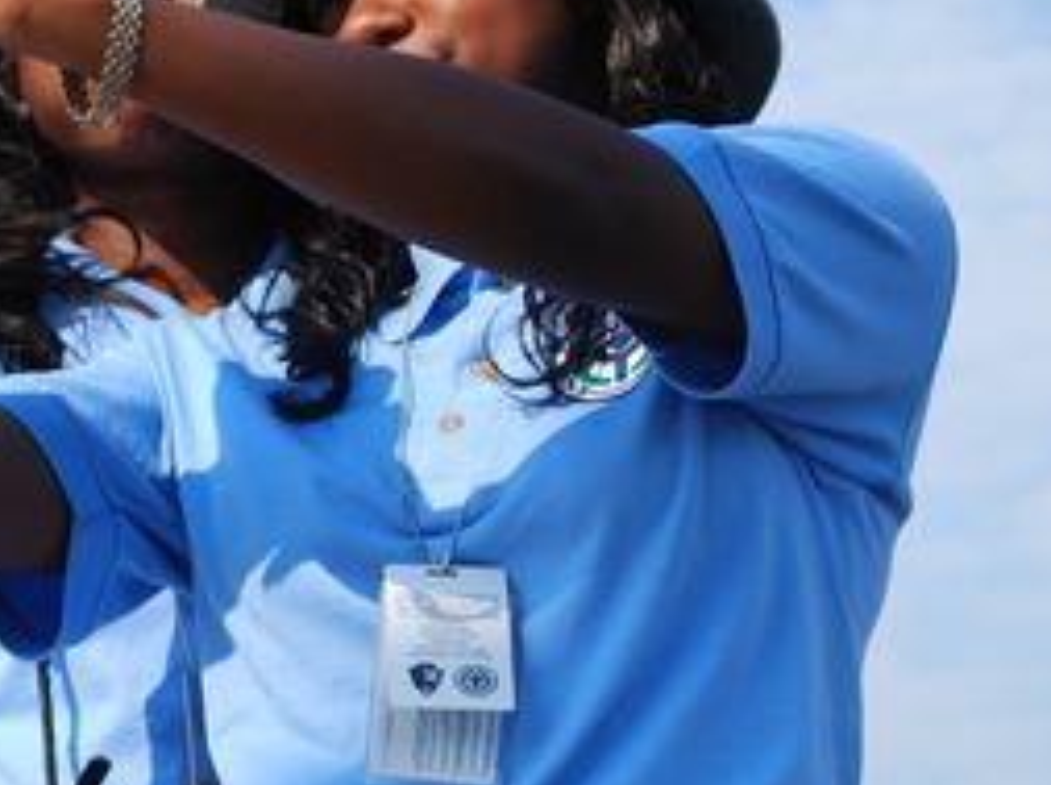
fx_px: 4759
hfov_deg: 12.5
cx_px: 73
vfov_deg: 9.4
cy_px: 291
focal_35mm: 157
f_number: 7.1
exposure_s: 1/200
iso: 100
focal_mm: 55
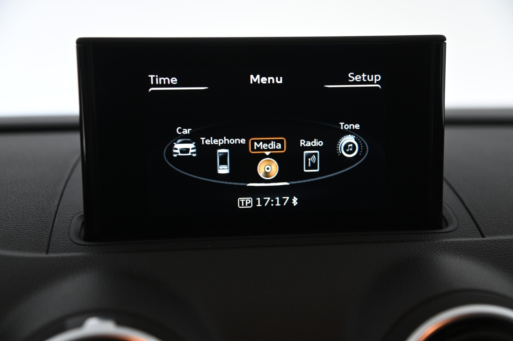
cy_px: 170
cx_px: 256
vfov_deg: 25.9
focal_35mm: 52
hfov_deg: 38.2
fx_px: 740
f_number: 4
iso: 2000
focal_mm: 52
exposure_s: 1/50
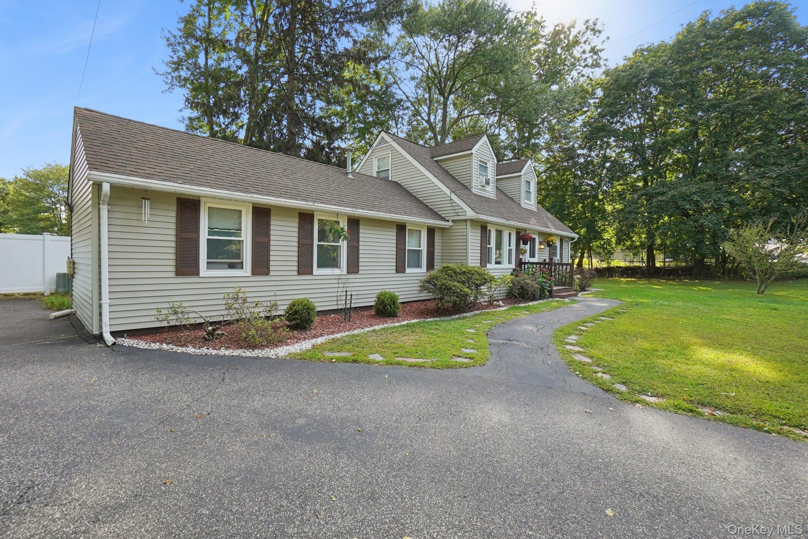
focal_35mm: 15
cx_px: 404
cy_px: 270
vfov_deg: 77.3
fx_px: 337
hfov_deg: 100.4
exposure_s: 1/320
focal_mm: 10
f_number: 8
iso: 640
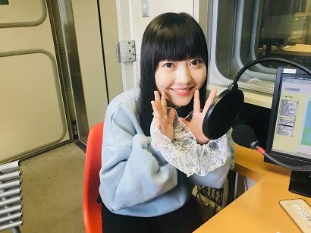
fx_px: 251
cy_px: 116
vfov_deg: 49.7
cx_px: 156
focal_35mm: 28
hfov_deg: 63.5
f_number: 1.8
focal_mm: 4
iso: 32
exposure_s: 1/25
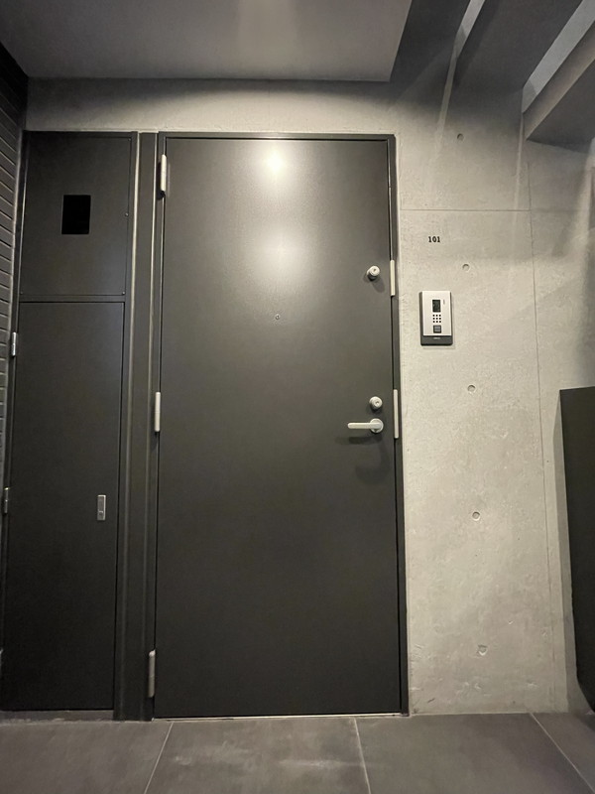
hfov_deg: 85.7
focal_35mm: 14
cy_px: 397
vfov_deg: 102.1
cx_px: 298
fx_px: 321
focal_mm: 1.55
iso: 1250
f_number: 2.4
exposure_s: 1/33
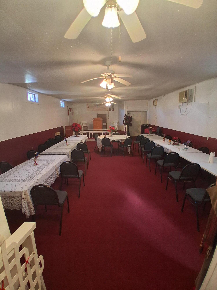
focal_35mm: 17
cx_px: 108
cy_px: 145
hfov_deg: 74.7
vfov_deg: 91.0
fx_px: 142
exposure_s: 1/40
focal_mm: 1.4
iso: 160
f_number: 2.2
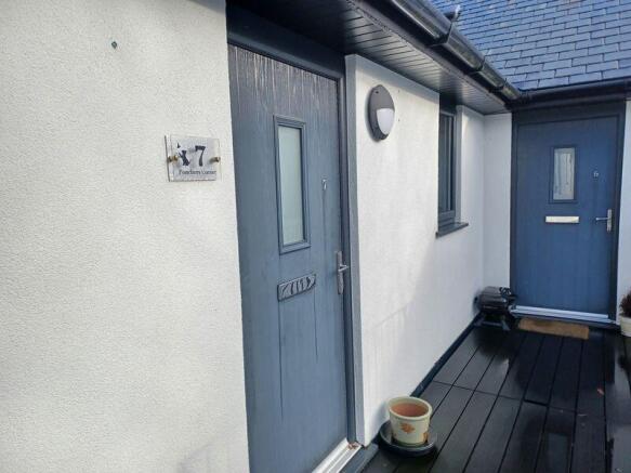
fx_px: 456
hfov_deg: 69.4
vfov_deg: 54.9
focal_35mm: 25
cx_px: 316
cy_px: 236
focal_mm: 4.6
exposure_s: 1/161
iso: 32
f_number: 1.8
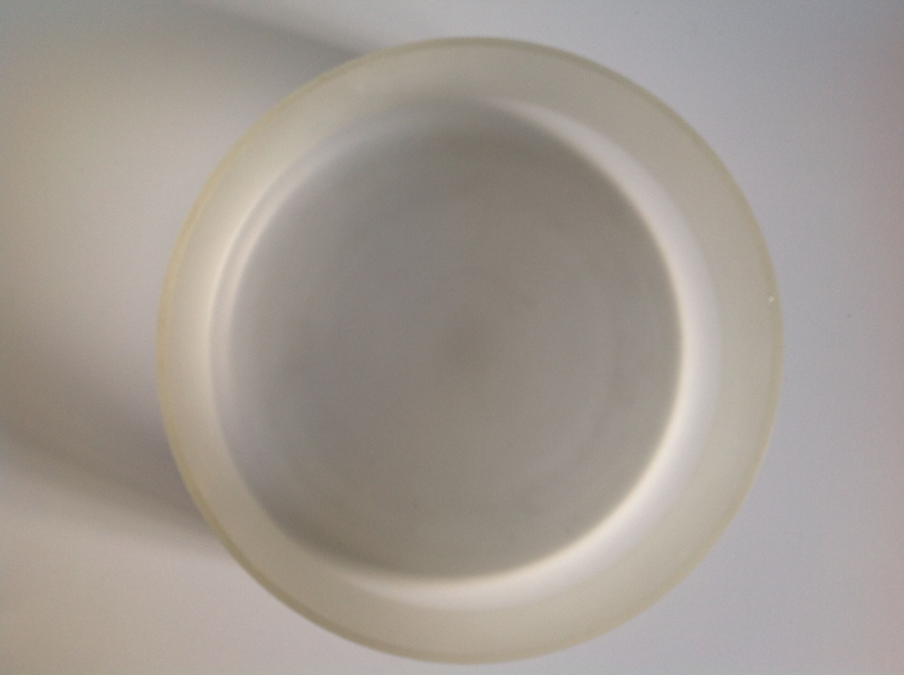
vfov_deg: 40.6
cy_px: 338
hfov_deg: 52.7
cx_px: 452
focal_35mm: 35
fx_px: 913
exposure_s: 1/33
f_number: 2.4
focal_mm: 4.28
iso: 50
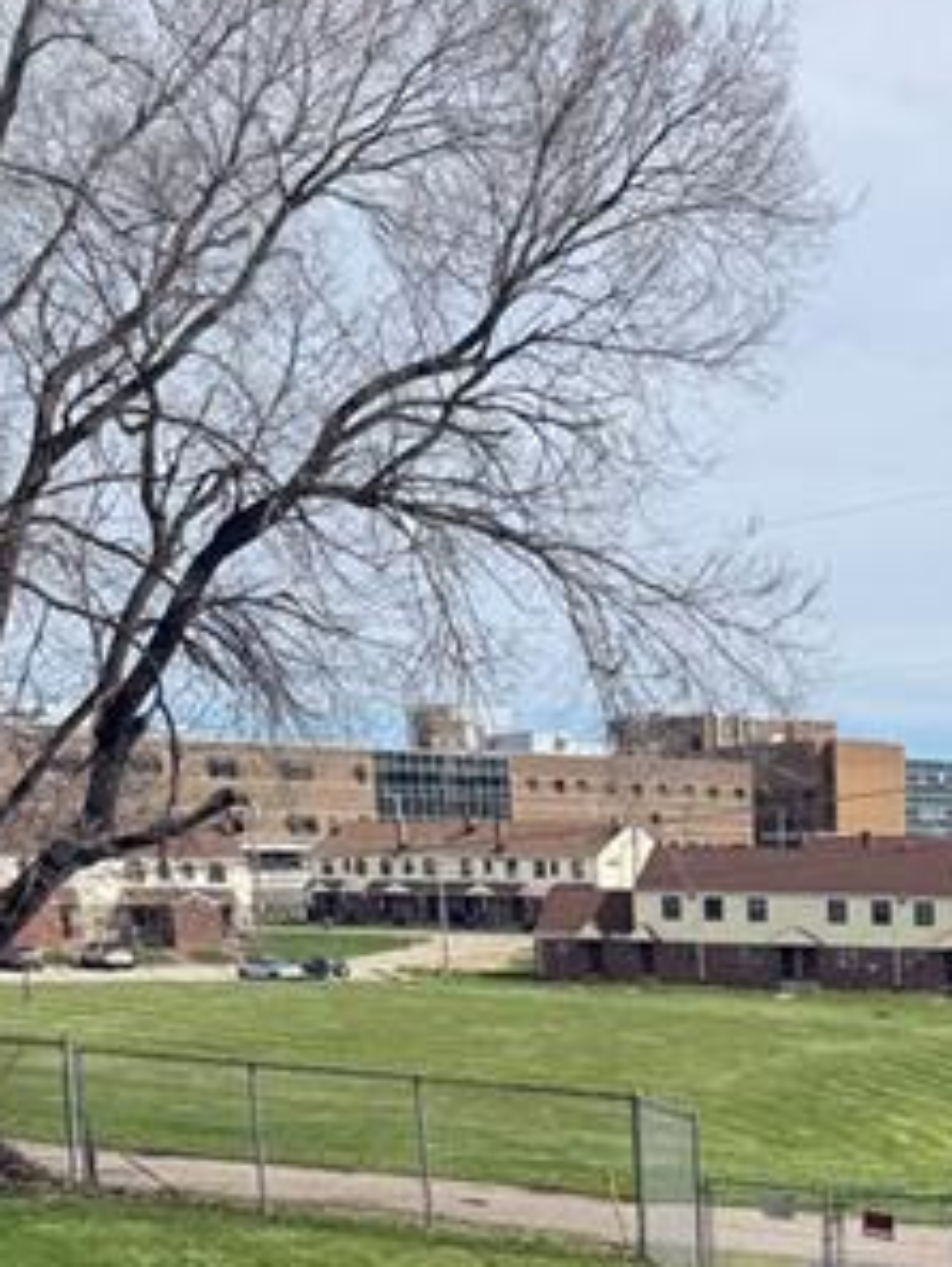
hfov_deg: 22.1
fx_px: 2272
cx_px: 1110
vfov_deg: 27.0
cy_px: 1574
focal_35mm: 62
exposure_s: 1/4673
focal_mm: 6.76
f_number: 1.78
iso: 80
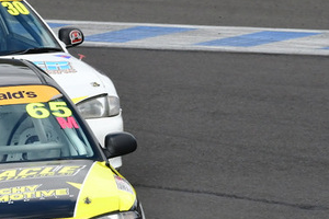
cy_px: 132
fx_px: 10235
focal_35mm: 1120
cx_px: -12
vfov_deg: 1.2
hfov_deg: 1.8
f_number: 10
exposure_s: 1/640
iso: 640
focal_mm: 280
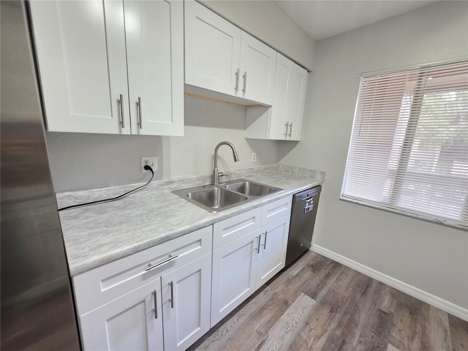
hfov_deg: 106.2
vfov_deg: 89.9
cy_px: 176
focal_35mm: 13
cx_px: 234
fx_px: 176
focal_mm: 2.2
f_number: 1.9
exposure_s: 1/60
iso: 320
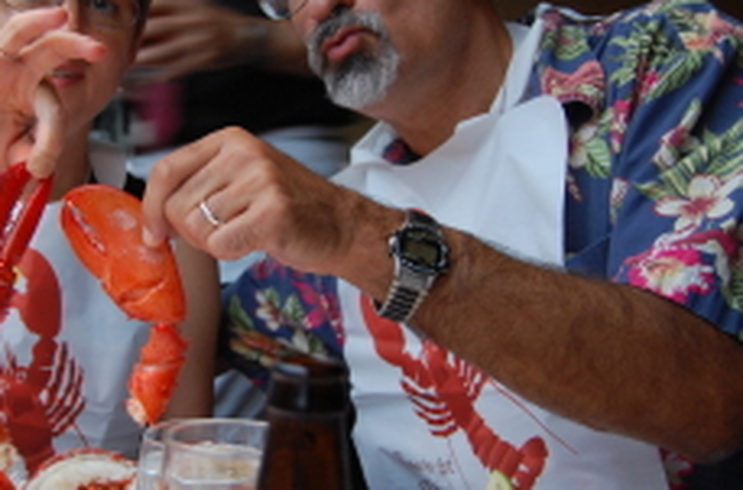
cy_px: 209
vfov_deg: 21.4
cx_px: 227
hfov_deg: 31.6
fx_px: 1296
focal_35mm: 63
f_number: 4
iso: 720
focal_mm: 24
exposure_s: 1/30
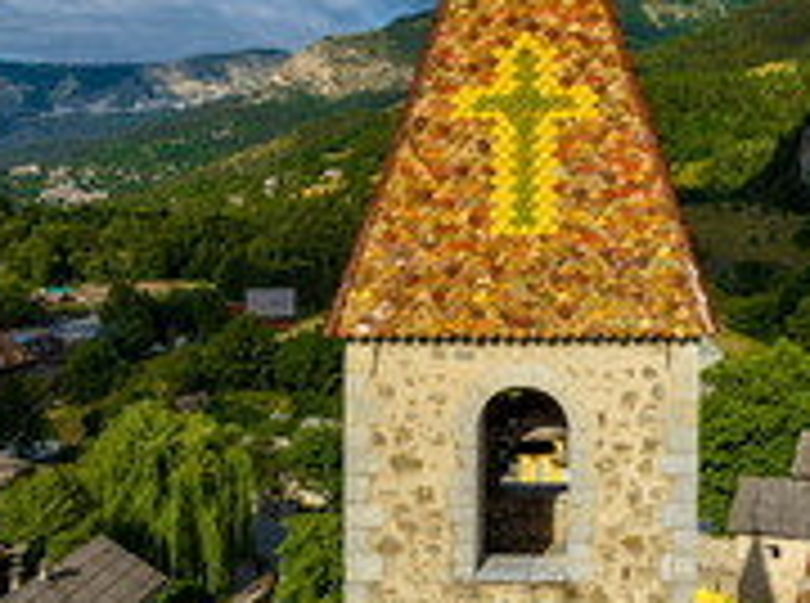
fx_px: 1167
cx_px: 675
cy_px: 184
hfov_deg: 36.6
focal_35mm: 50
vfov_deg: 28.7
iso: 200
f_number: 10
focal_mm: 12.3
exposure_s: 1/640
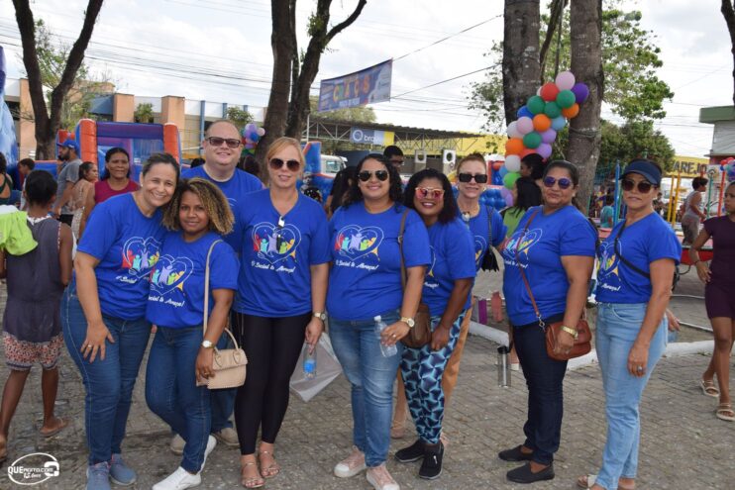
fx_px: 735
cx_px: 368
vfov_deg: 36.9
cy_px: 245
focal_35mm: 36
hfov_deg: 53.1
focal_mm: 24
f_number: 6.3
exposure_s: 1/200
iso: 100
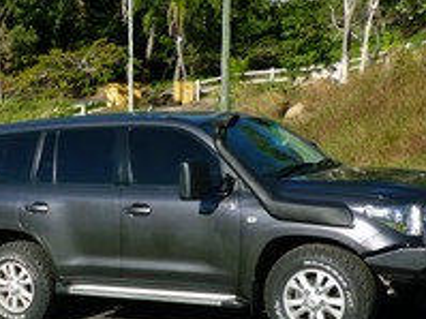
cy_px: 260
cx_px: 4
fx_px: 898
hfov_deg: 25.4
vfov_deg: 19.9
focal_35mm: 73
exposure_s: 1/500
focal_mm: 5.2
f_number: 3.5
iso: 80
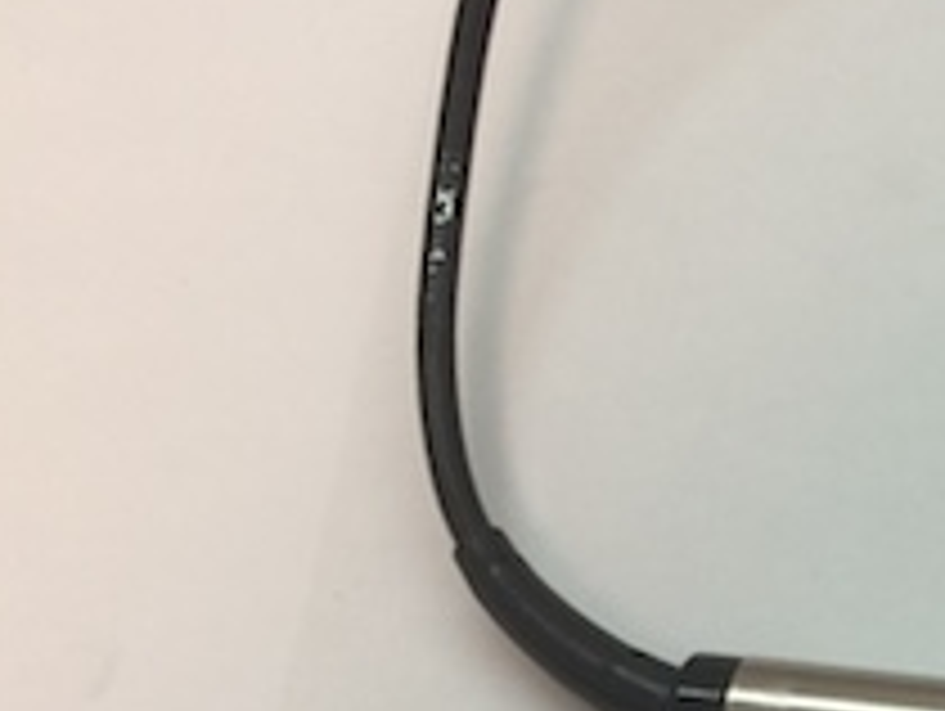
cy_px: 756
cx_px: 1483
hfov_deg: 16.3
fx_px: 2952
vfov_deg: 13.5
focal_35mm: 108
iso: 32
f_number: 2.2
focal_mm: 4.15
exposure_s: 1/33
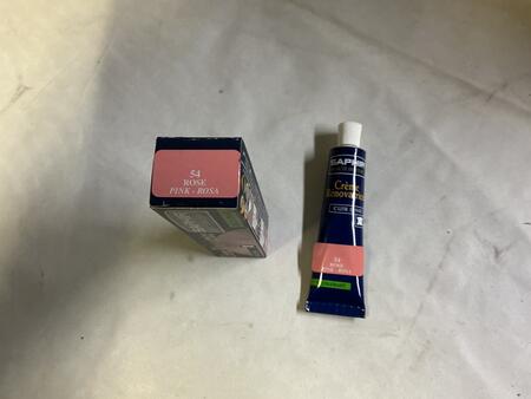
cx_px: 266
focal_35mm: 29
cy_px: 200
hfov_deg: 61.6
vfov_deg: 48.3
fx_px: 445
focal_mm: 3
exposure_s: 1/50
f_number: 1.8
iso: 125
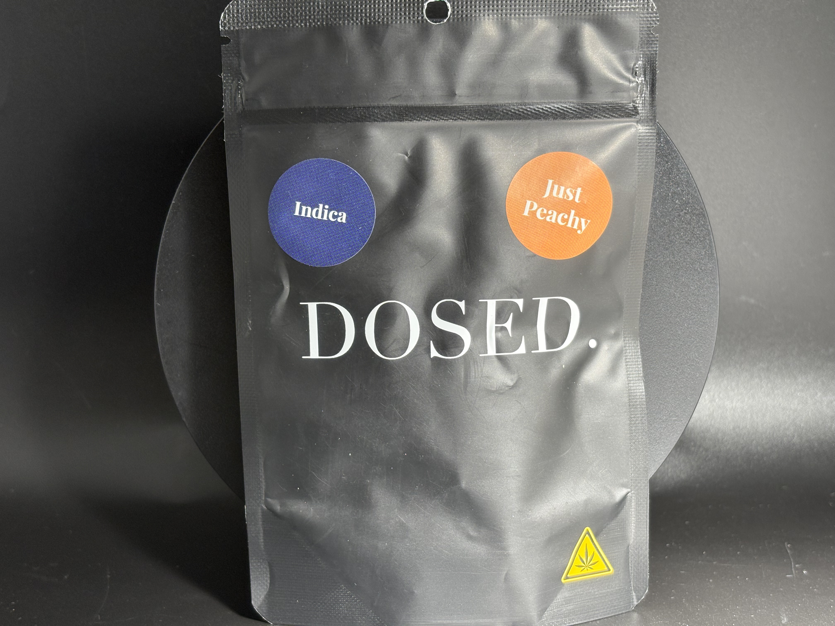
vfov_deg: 28.0
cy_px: 313
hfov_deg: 36.8
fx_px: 1254
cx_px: 418
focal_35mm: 52
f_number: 1.6
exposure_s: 1/67
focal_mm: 5.96
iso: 64
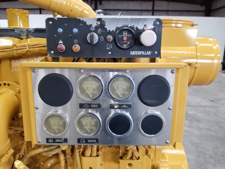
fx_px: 169
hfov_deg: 67.3
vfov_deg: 53.1
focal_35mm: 26
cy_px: 84
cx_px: 112
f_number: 1.7
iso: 160
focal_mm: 4.25
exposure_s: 1/30
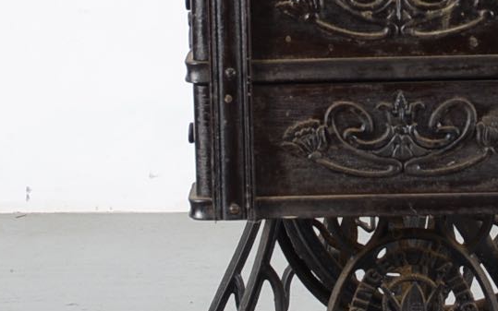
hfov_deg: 8.6
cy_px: -66
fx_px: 3316
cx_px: 387
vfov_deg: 5.4
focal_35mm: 244
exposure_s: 1/125
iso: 100
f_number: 5.6
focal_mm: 35
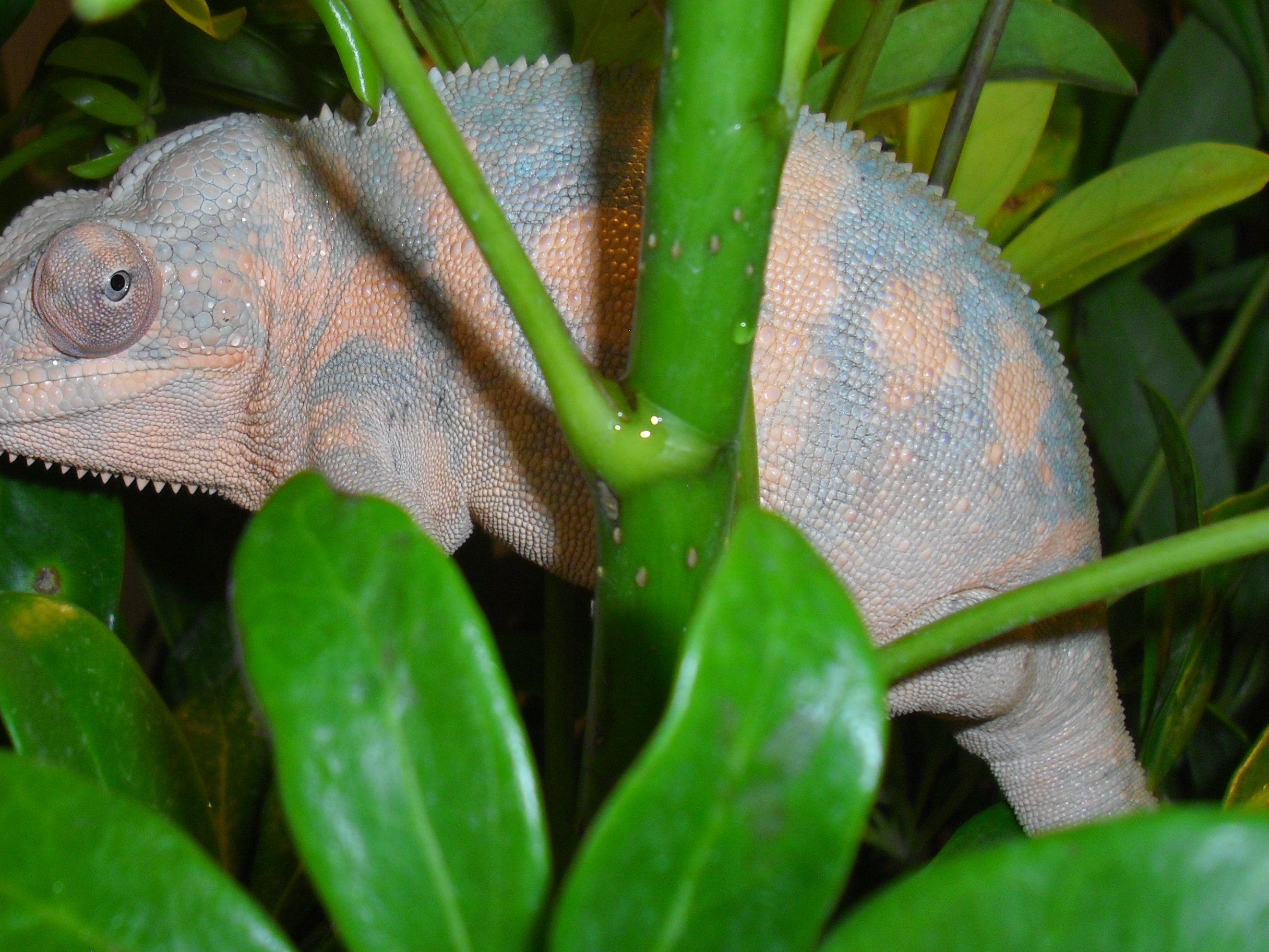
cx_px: 424
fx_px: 2090
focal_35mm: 57
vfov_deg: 25.6
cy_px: 390
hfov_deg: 33.5
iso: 110
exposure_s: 1/60
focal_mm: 6.2
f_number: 2.8
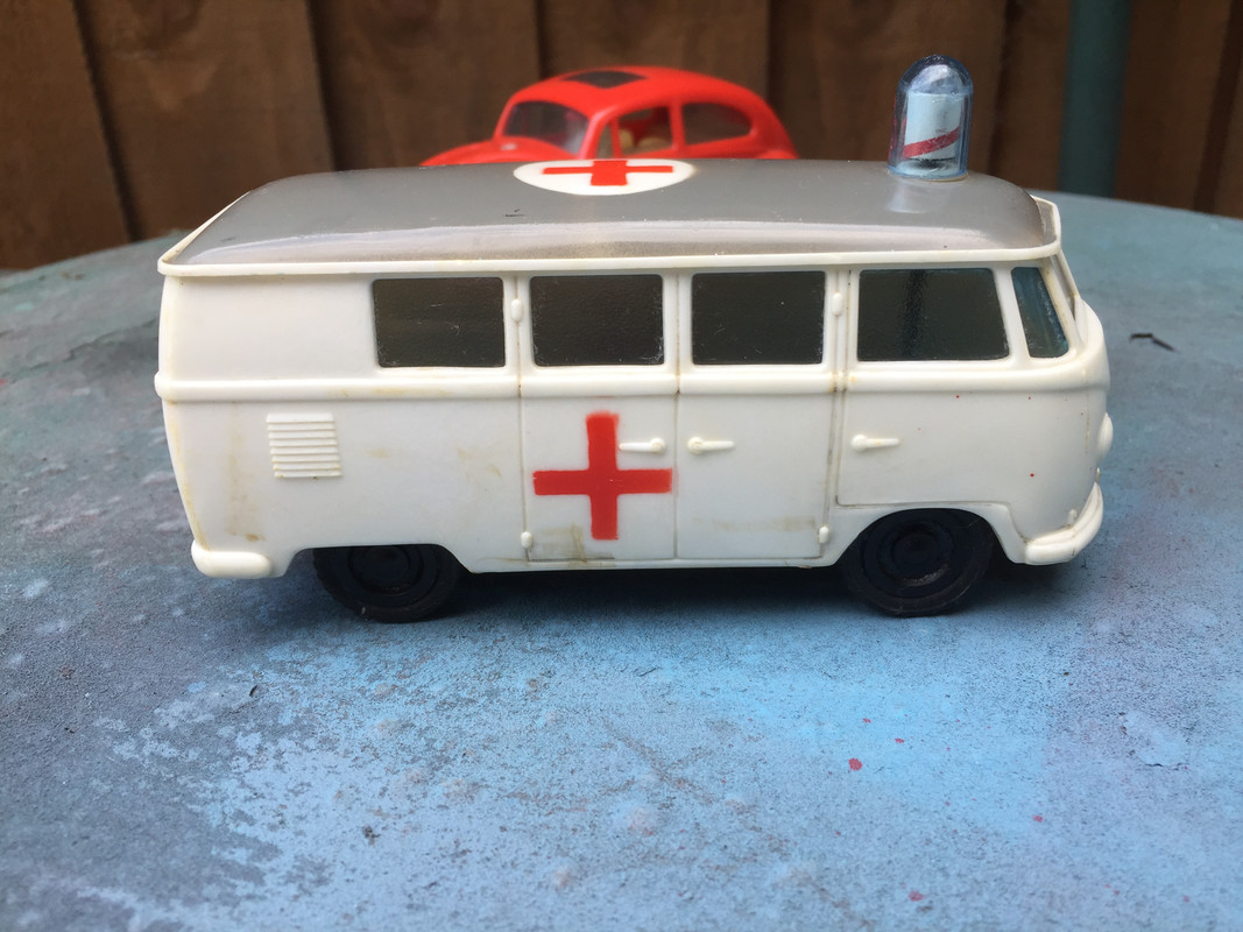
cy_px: 466
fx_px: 1041
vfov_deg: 48.2
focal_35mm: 29
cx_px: 622
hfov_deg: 61.7
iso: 32
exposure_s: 1/100
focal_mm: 4.15
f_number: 2.2
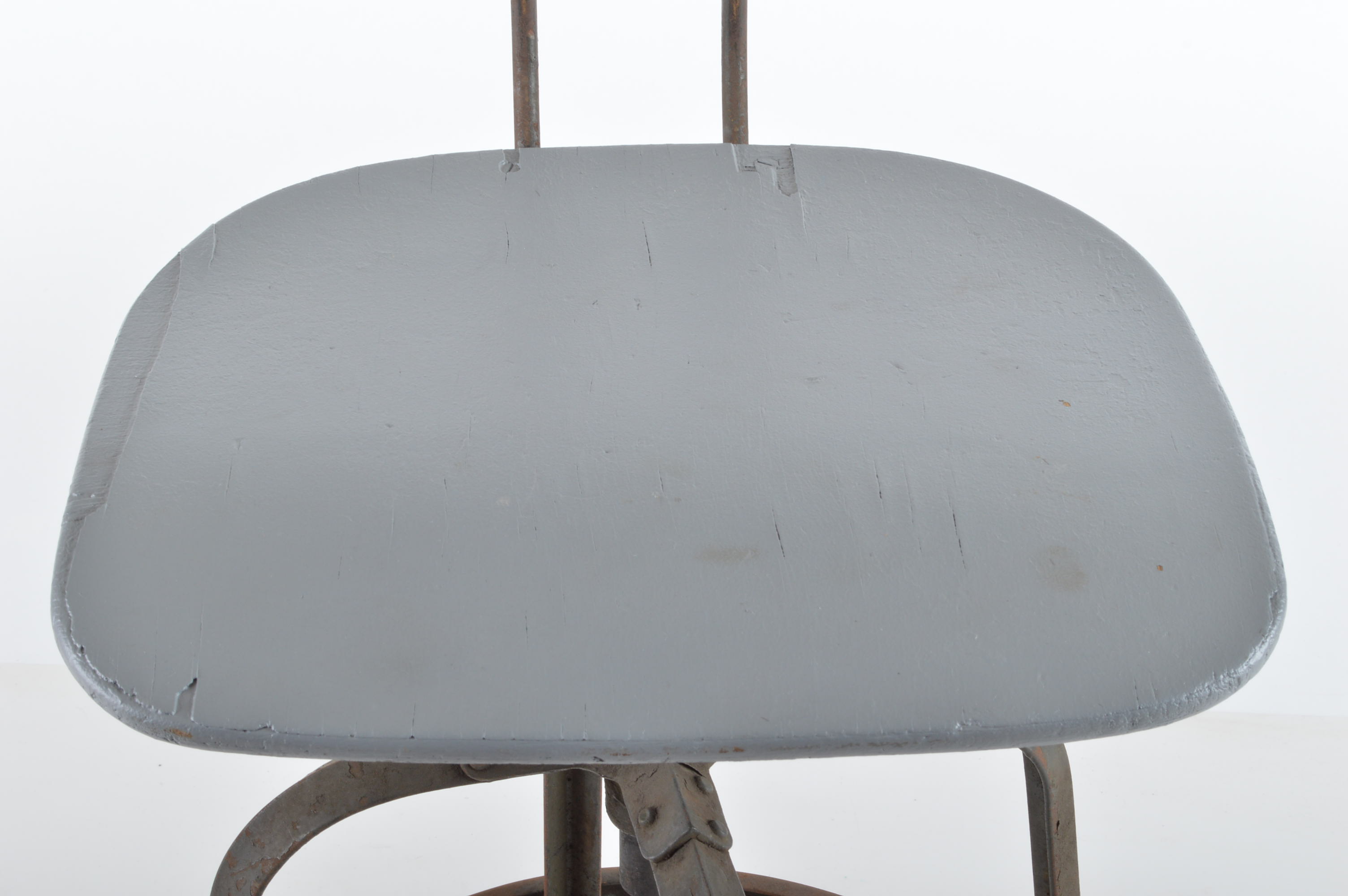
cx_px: 674
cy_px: 448
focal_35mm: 75
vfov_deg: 18.1
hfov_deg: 27.0
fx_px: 2806
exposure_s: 1/160
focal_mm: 50
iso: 200
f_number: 18
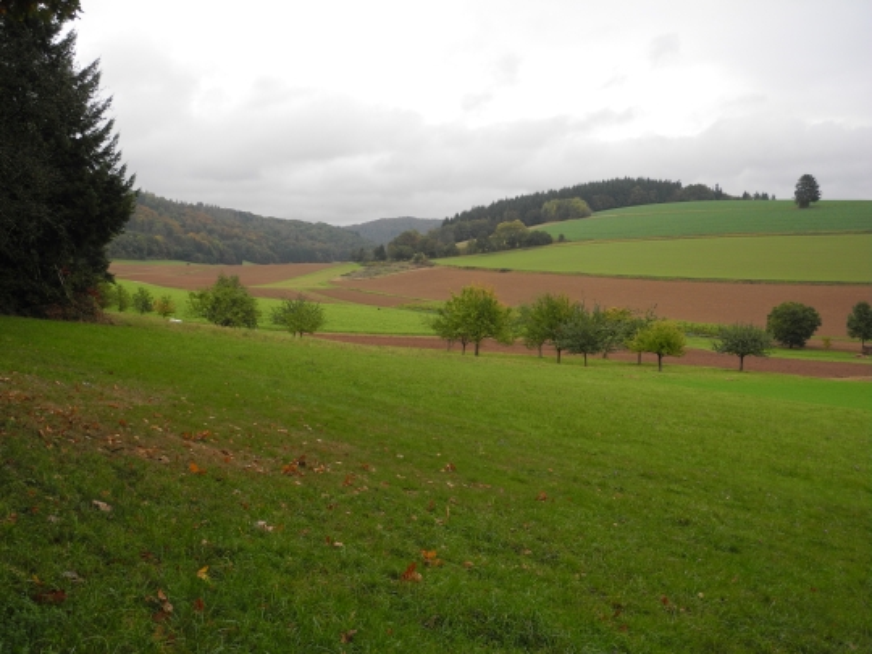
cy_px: 327
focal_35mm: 38
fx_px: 957
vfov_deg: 37.7
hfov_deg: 49.0
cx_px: 436
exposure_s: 1/250
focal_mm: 8.1
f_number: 3.2
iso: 100
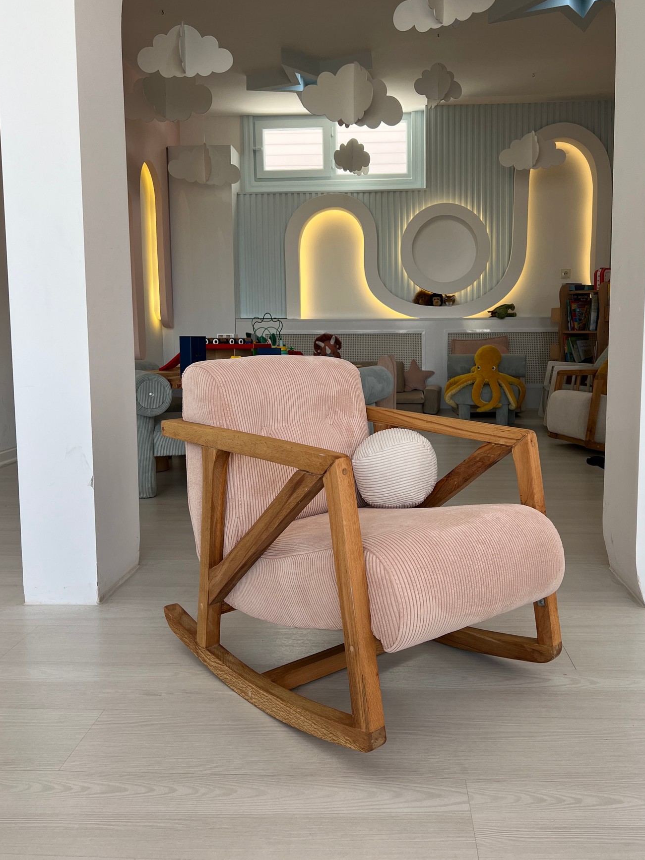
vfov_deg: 59.9
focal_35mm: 30
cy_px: 399
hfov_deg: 46.7
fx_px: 745
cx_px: 356
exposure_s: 1/345
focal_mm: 5.7
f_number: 1.5
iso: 50
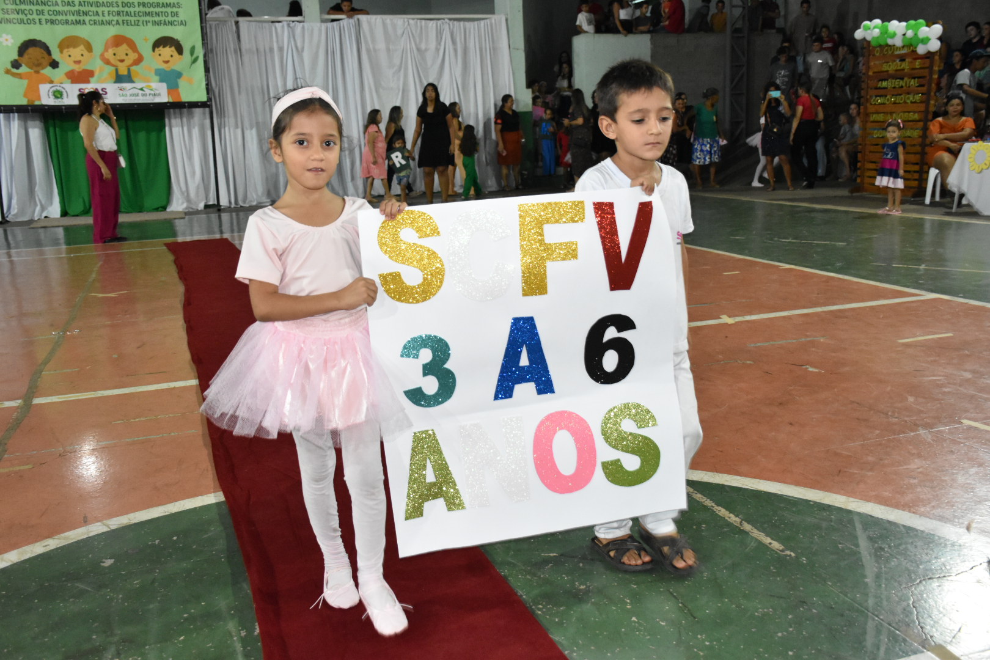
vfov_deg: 38.4
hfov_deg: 55.1
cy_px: 330
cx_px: 495
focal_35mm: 34
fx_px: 949
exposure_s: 1/100
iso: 3200
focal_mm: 23
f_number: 3.8
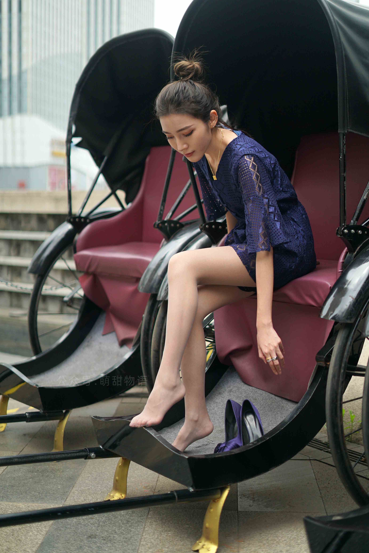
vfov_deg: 38.9
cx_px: 184
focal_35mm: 51
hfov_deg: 26.5
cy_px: 280
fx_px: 784
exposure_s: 1/3200
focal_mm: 50
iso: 200
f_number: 1.8
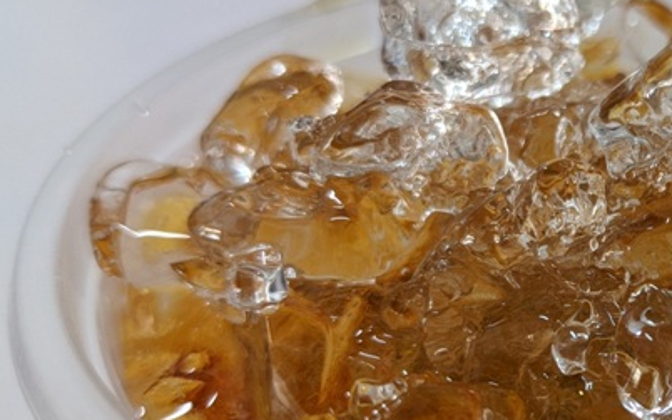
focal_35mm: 57
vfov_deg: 22.6
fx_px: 1044
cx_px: 654
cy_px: 298
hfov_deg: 33.1
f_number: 1.73
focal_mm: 4.38
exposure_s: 1/30
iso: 70
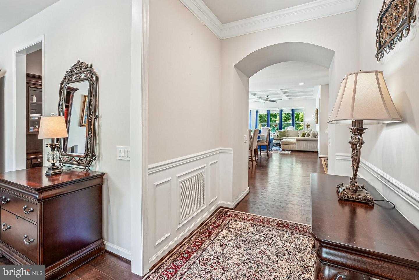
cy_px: 140
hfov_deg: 96.7
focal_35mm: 16
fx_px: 186
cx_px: 210
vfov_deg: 73.7
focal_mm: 16
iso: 100
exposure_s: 1/2.5
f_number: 8
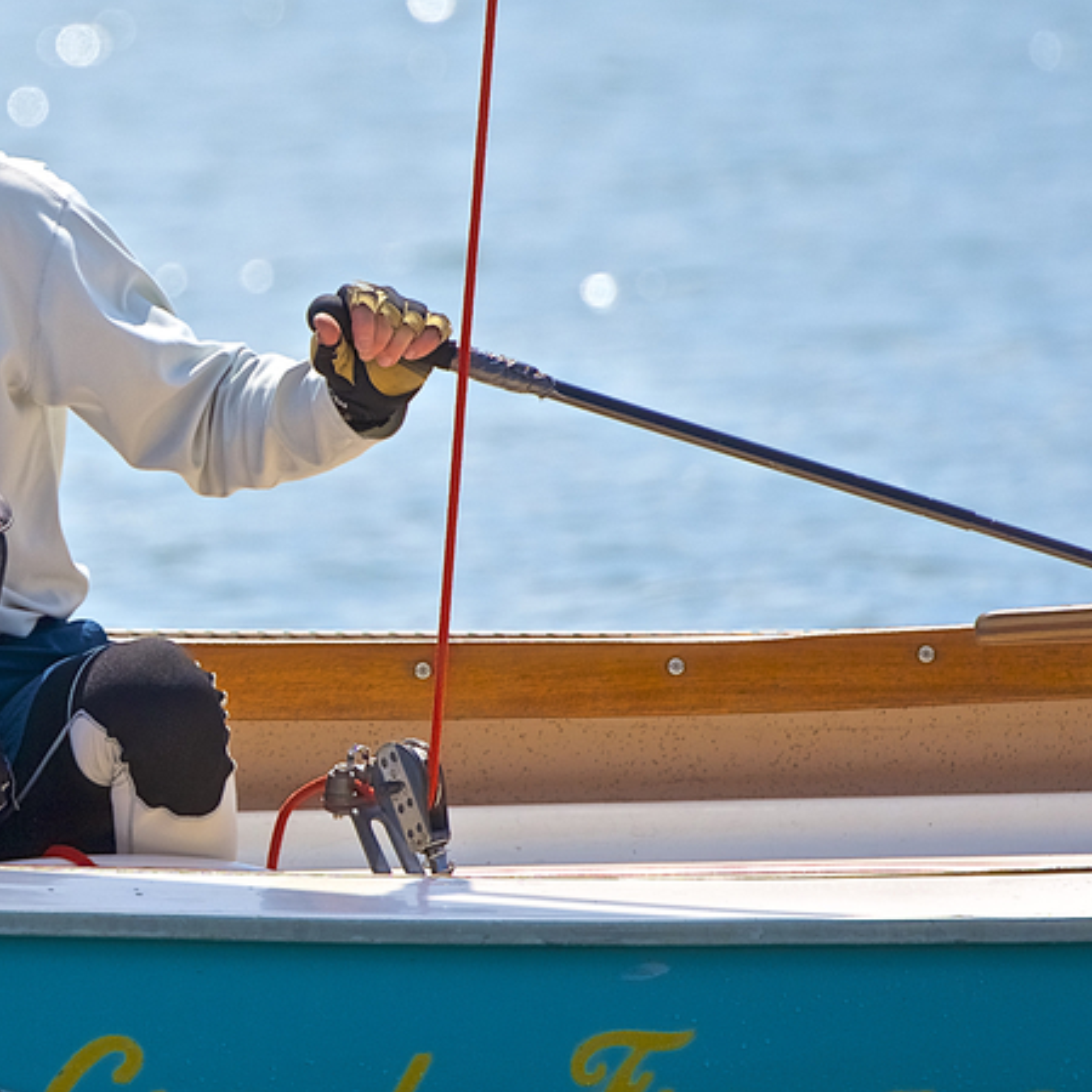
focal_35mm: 1161
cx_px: -36
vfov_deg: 1.5
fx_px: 41436
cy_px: 356
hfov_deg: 1.5
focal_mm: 400
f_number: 5.6
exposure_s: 1/2000
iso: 400
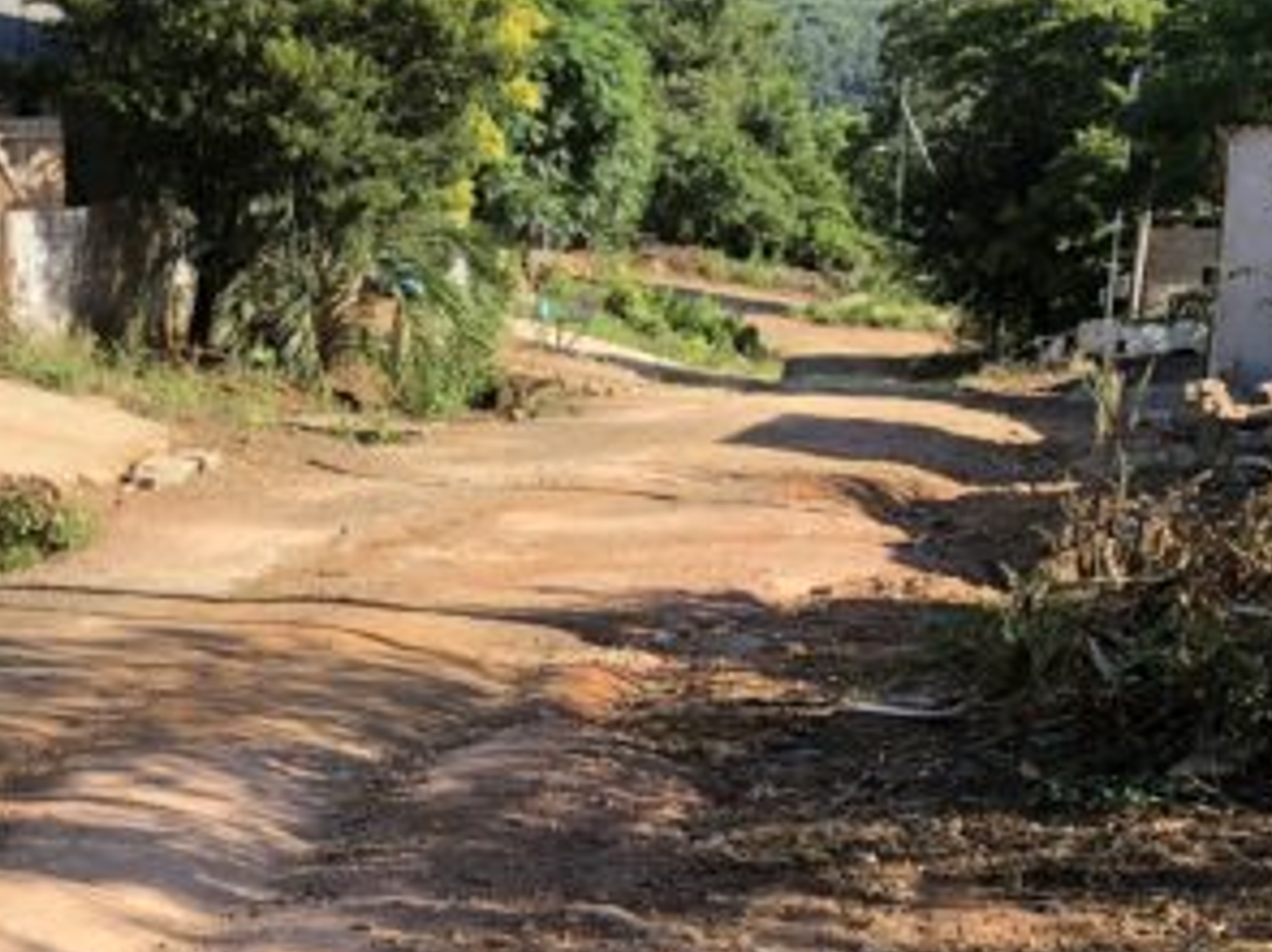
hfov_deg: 25.8
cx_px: 125
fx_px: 2681
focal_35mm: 73
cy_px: 1120
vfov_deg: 19.1
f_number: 1.8
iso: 20
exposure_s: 1/738
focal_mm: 4
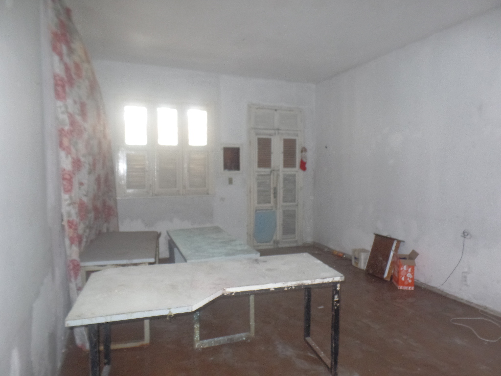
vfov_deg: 58.9
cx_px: 250
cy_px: 188
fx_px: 333
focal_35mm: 23
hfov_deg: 73.9
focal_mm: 4.1
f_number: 2.8
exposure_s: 1/30
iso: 400
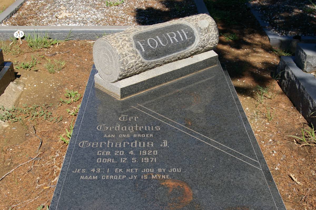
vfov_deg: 27.2
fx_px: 434
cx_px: 158
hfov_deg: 40.0
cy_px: 105
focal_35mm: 50
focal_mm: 33
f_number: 8
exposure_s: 1/350
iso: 200
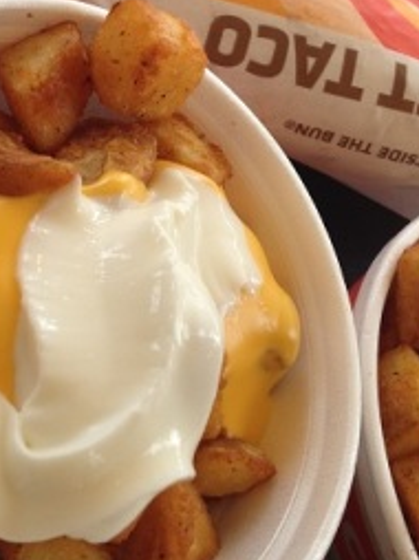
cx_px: 162
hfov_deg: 21.2
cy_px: 163
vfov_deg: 27.9
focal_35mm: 69
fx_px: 1115
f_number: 2.4
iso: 64
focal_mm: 4.28
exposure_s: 1/164
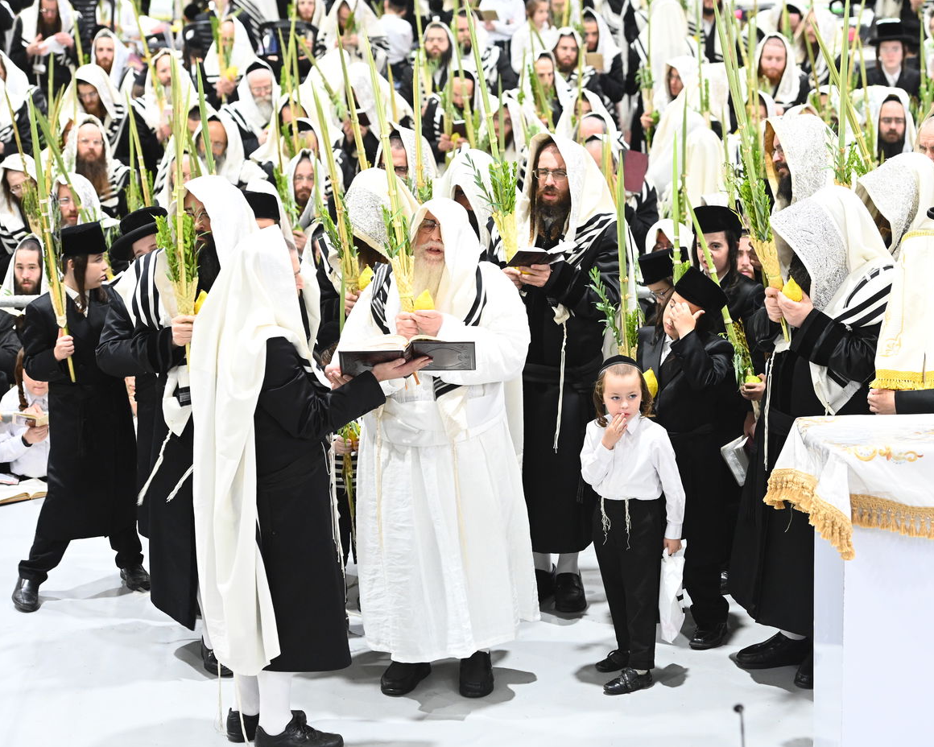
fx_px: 3068
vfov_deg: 13.9
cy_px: 374
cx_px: 535
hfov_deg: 17.3
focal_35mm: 111
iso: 2500
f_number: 5
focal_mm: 98
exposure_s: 1/125
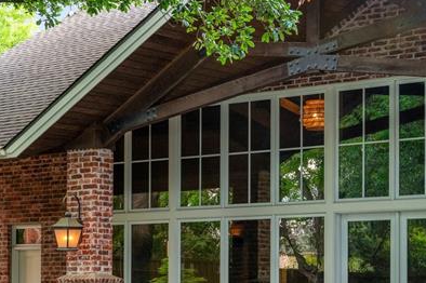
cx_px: 151
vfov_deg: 13.0
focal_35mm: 104
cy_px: 273
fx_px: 1230
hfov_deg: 19.6
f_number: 6.3
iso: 800
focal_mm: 40
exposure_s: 1/25
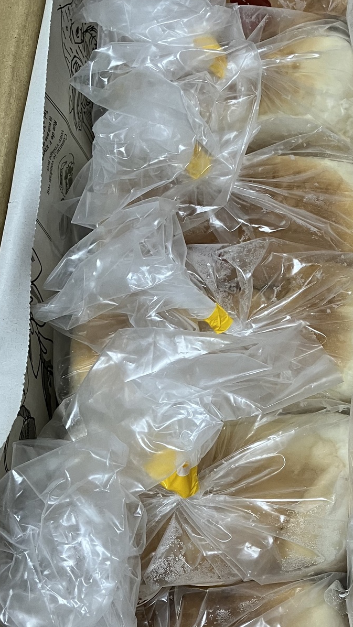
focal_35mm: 51
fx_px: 848
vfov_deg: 40.6
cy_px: 326
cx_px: 361
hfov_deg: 22.5
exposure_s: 1/60
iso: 50
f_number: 1.8
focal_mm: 3.99
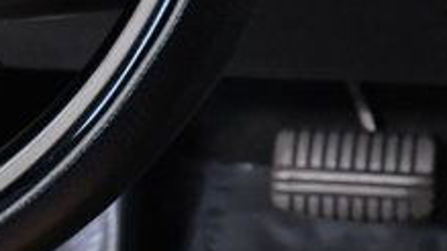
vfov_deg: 8.0
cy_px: -204
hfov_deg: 13.6
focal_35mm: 147
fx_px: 1742
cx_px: 706
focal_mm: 20
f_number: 5
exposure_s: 1/100
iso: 2500
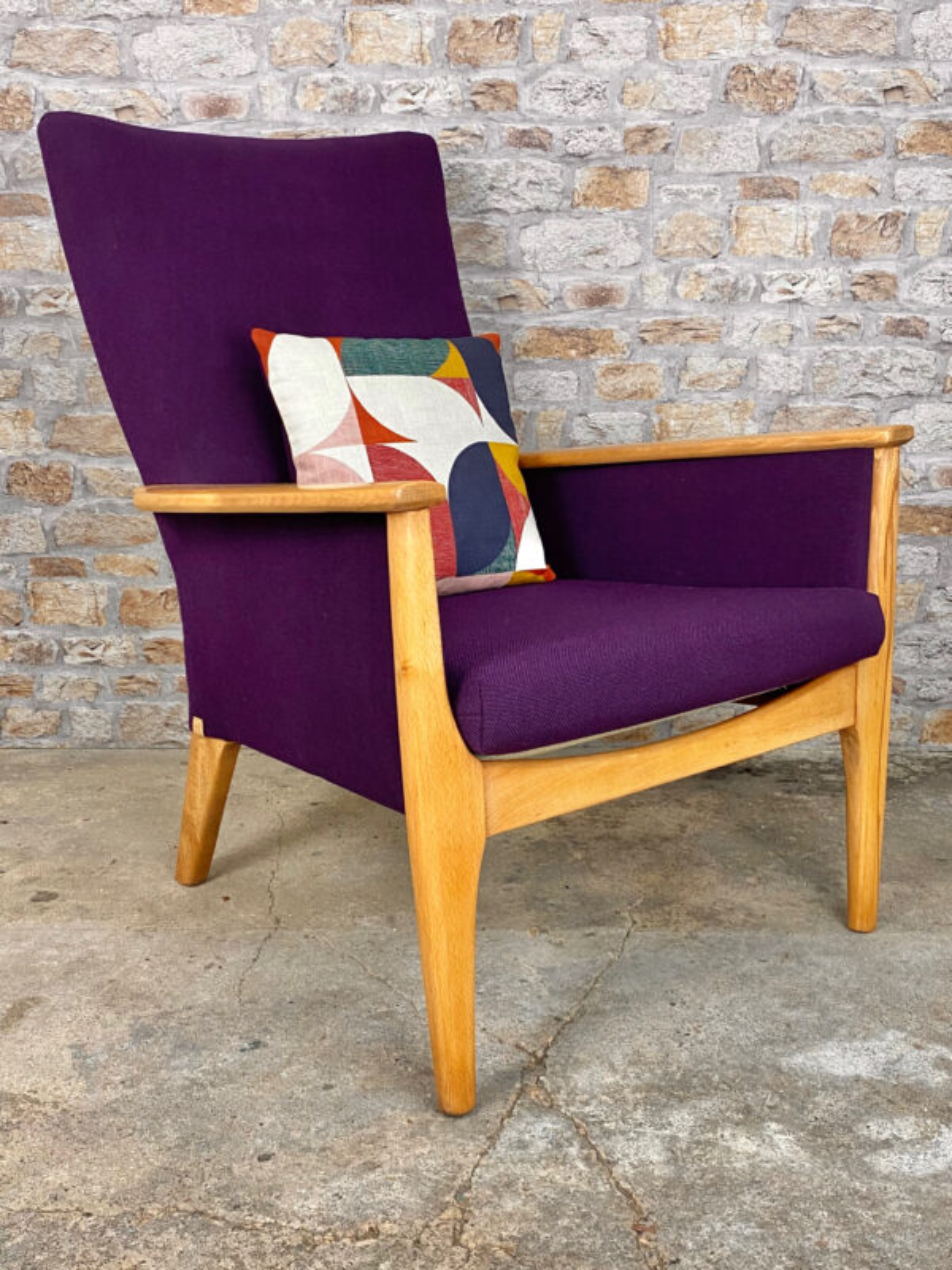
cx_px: 476
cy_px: 635
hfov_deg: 53.1
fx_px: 953
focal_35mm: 26
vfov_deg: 67.3
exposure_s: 1/50
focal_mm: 4.25
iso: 80
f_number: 1.8
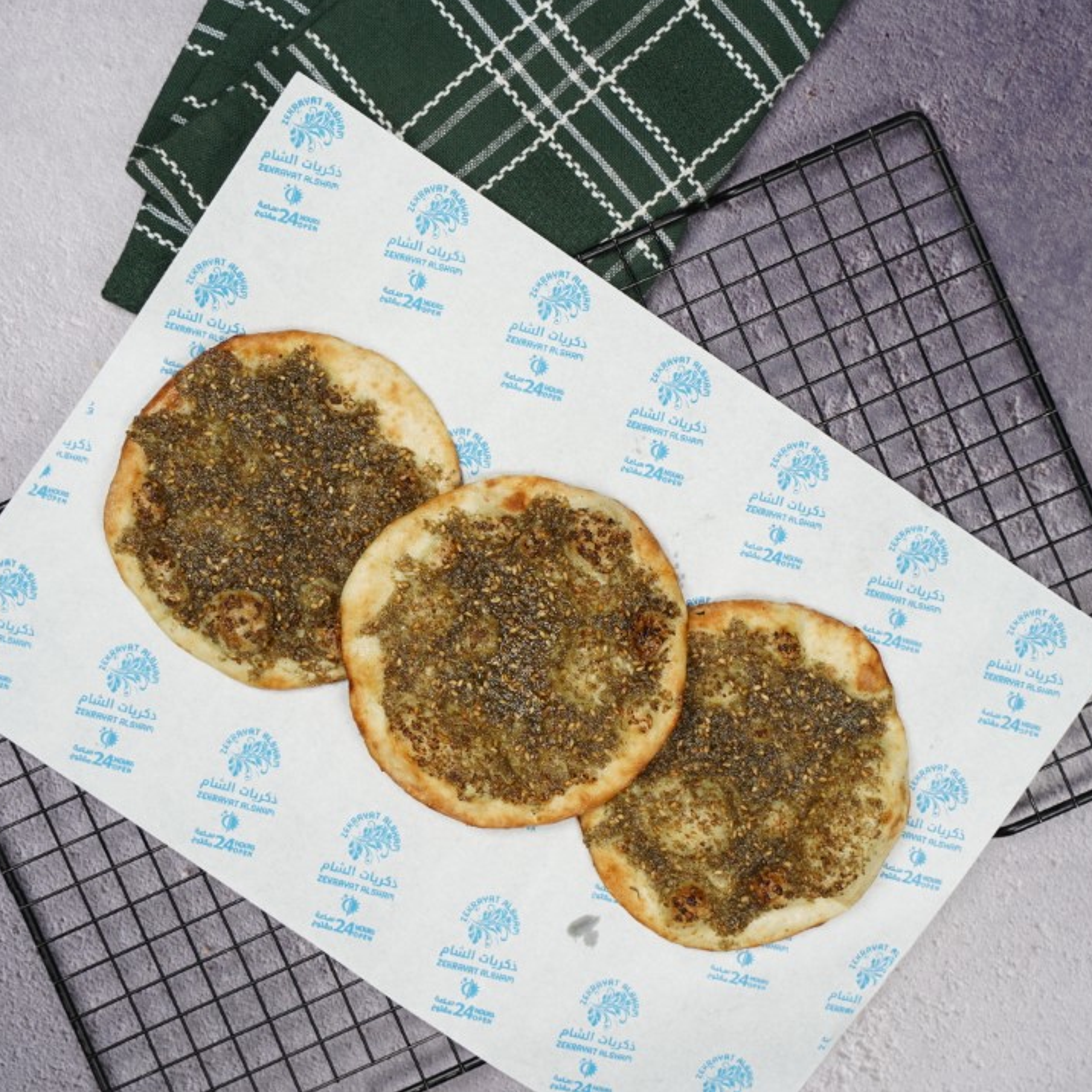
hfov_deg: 29.1
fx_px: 2106
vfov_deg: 29.1
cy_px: 544
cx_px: 520
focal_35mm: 59
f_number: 10
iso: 125
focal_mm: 46
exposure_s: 1/100
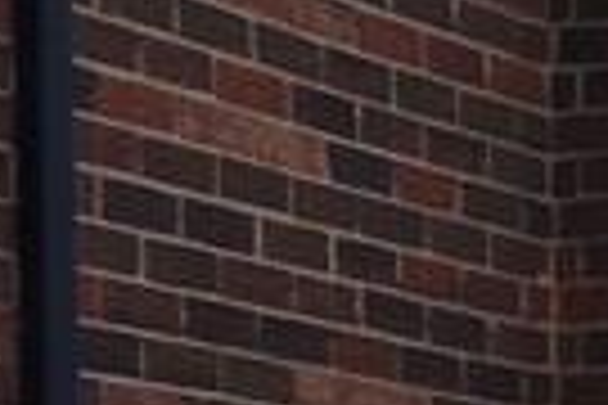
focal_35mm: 229
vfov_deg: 5.9
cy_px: 810
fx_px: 3867
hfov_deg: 8.6
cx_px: 1117
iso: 32
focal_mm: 4.15
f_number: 2.2
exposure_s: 1/989
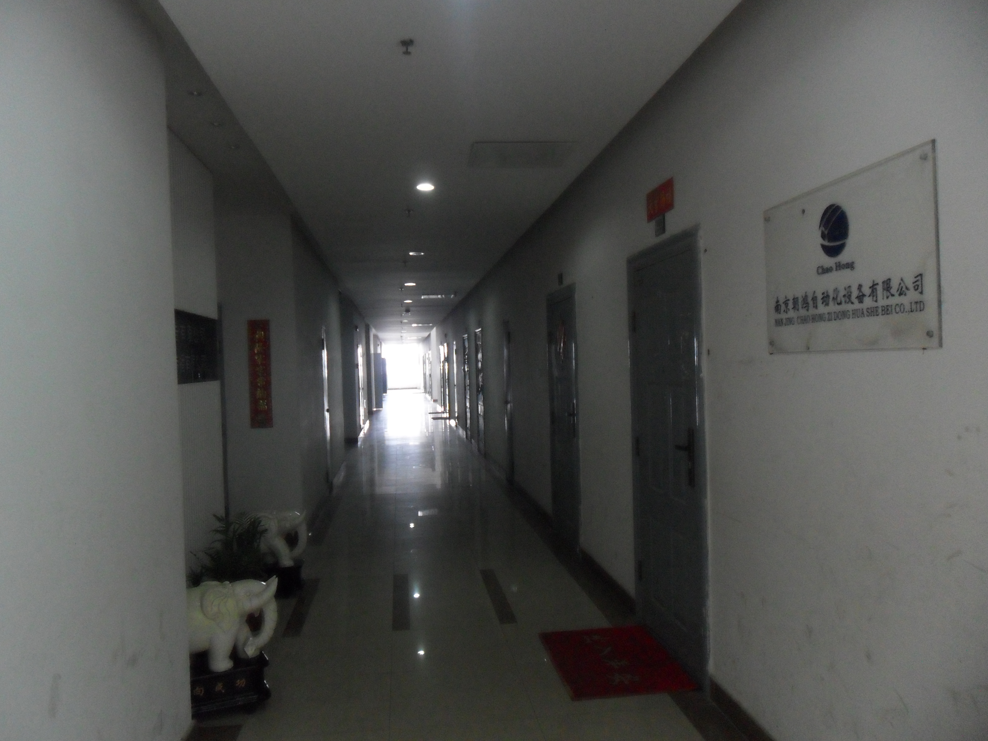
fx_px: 771
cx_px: 494
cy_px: 370
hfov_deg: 65.3
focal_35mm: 27
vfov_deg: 51.4
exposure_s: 1/30
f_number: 3.5
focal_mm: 4.9
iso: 400
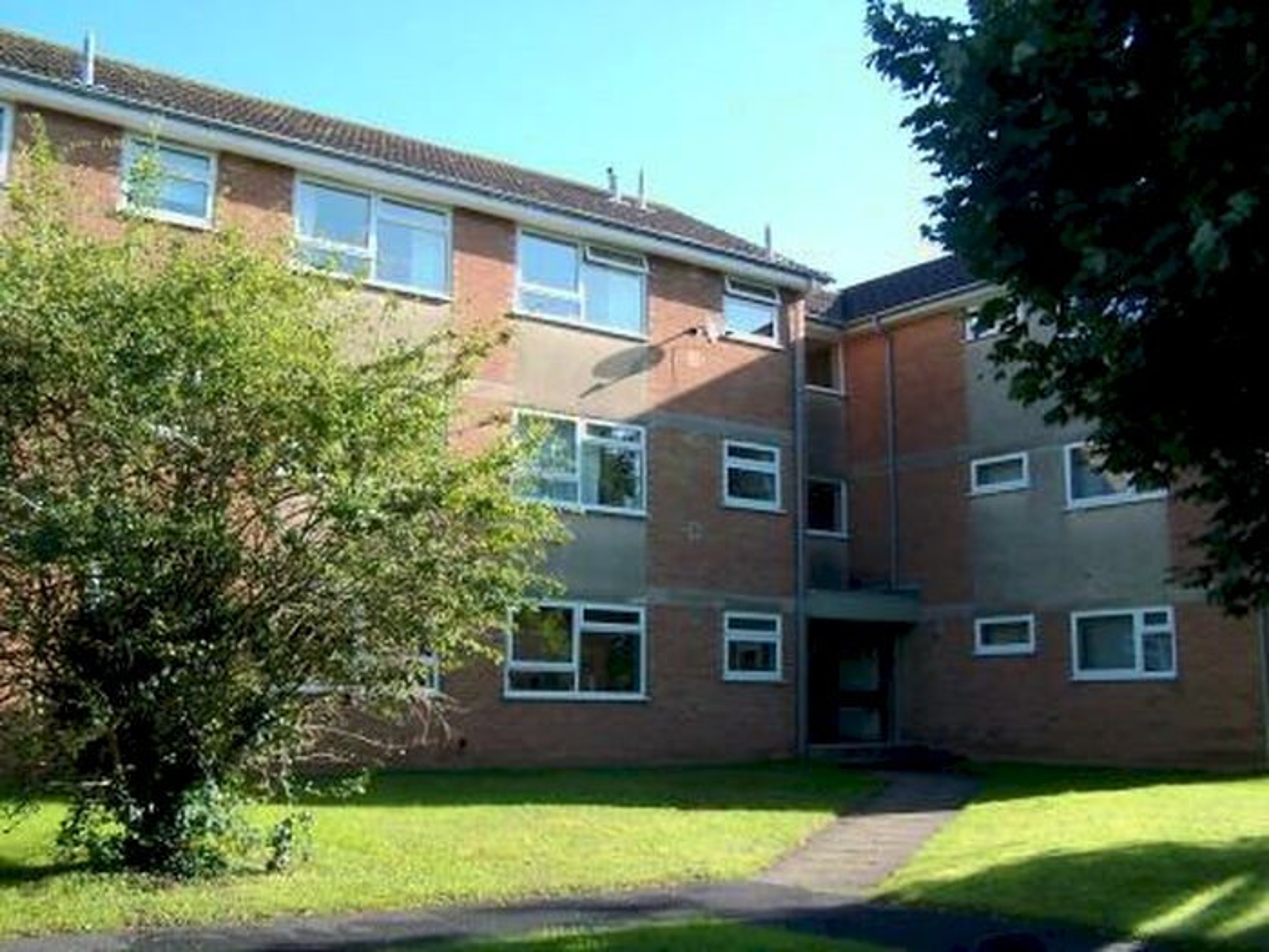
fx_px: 1393
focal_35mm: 38
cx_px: 634
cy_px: 476
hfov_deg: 49.0
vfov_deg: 37.7
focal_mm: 6.3
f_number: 2.8
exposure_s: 1/250
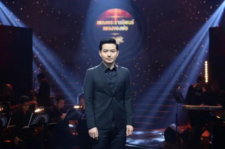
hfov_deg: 32.4
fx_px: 387
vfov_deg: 21.9
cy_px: 74
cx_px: 112
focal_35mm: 62
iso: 1600
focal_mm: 62
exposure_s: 1/200
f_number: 3.2
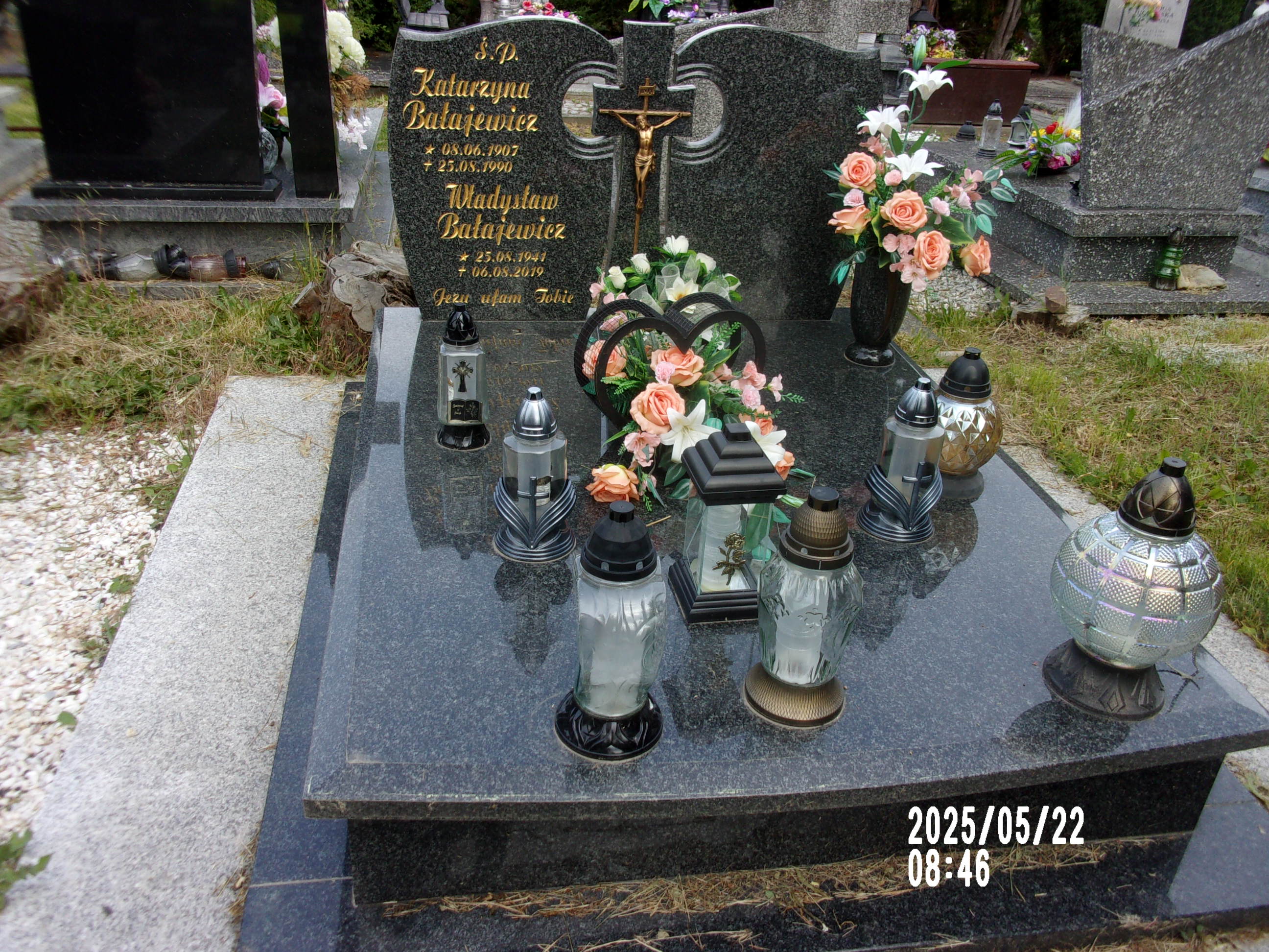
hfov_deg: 63.4
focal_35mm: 28
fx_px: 1026
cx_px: 634
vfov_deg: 49.7
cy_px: 476
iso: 80
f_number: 3.9
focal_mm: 5.1
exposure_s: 1/220
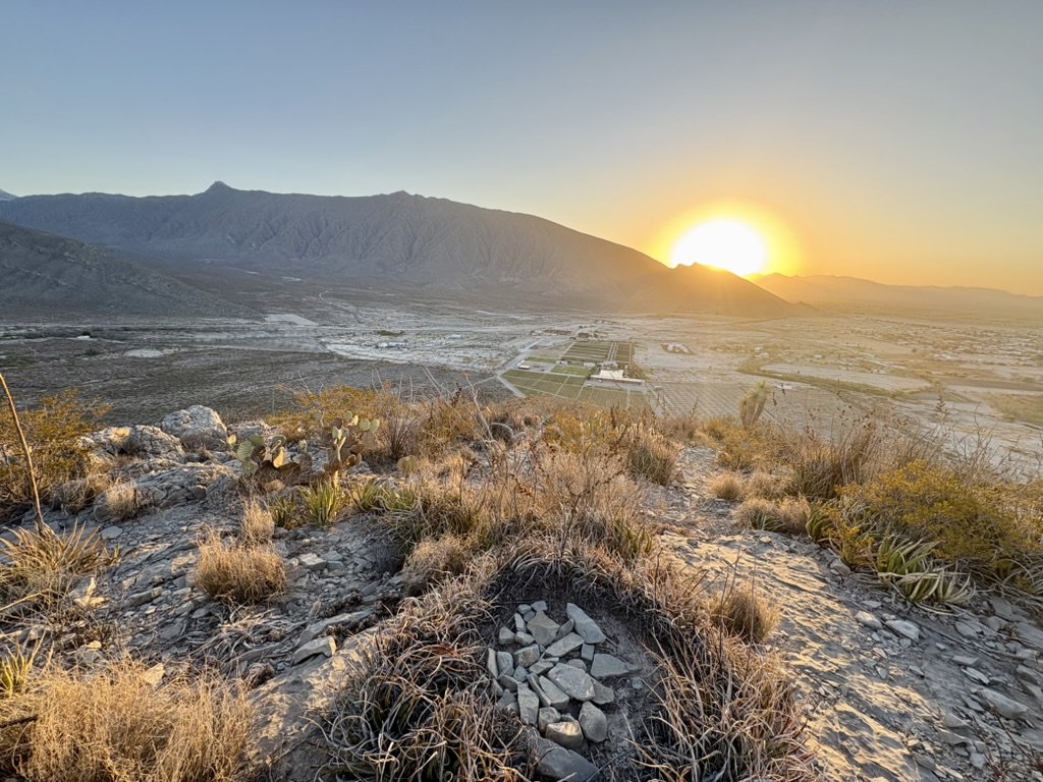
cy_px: 391
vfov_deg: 85.7
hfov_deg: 102.1
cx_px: 522
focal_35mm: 14
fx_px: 422
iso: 64
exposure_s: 1/234
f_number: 2.2
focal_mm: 2.22
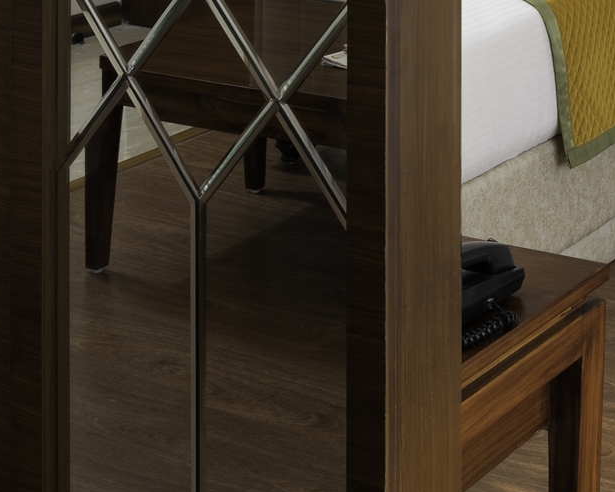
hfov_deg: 22.0
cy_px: -416
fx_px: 1584
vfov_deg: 15.1
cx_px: 270
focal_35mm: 87
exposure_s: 1/160
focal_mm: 19
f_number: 10
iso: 100
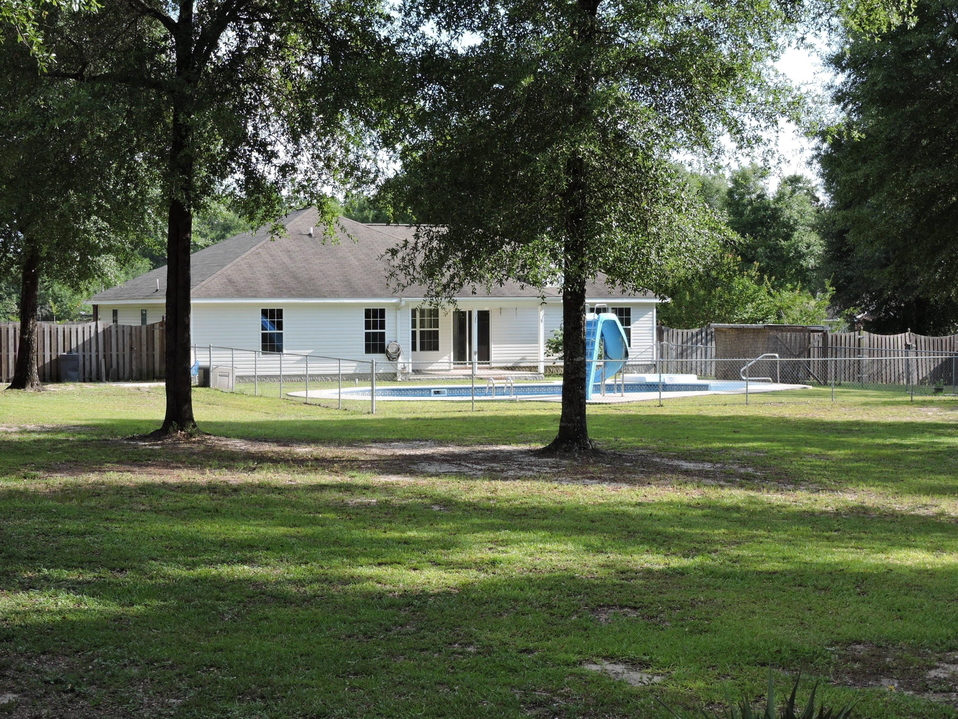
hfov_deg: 29.8
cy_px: 360
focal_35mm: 65
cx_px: 479
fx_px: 1799
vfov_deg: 22.6
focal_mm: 11.6
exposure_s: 1/250
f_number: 4.2
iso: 100
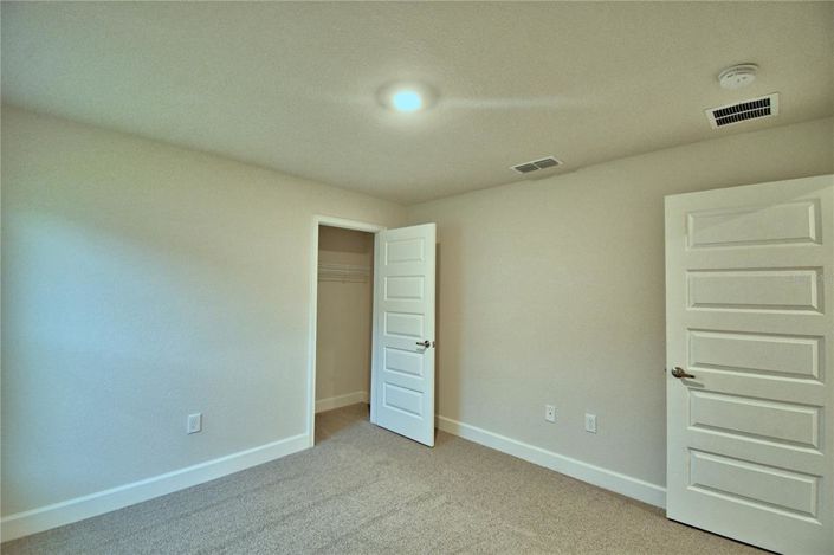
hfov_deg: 100.4
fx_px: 347
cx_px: 417
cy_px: 278
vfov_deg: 77.2
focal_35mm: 15
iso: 640
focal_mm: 10
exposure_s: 1/30
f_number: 4.5
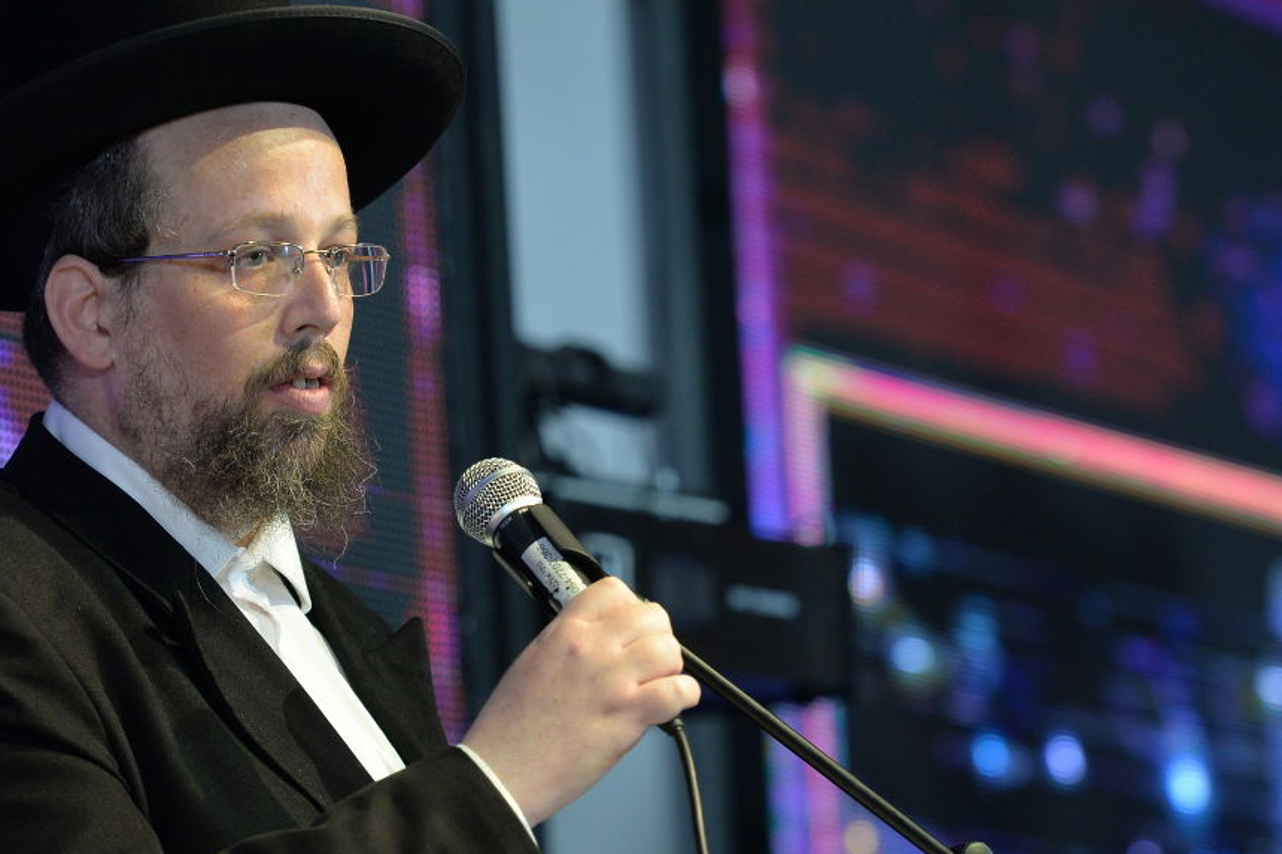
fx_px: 7156
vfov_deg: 6.8
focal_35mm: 201
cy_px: 499
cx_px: 543
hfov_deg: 10.2
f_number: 4.5
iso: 1250
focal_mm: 135
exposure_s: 1/160
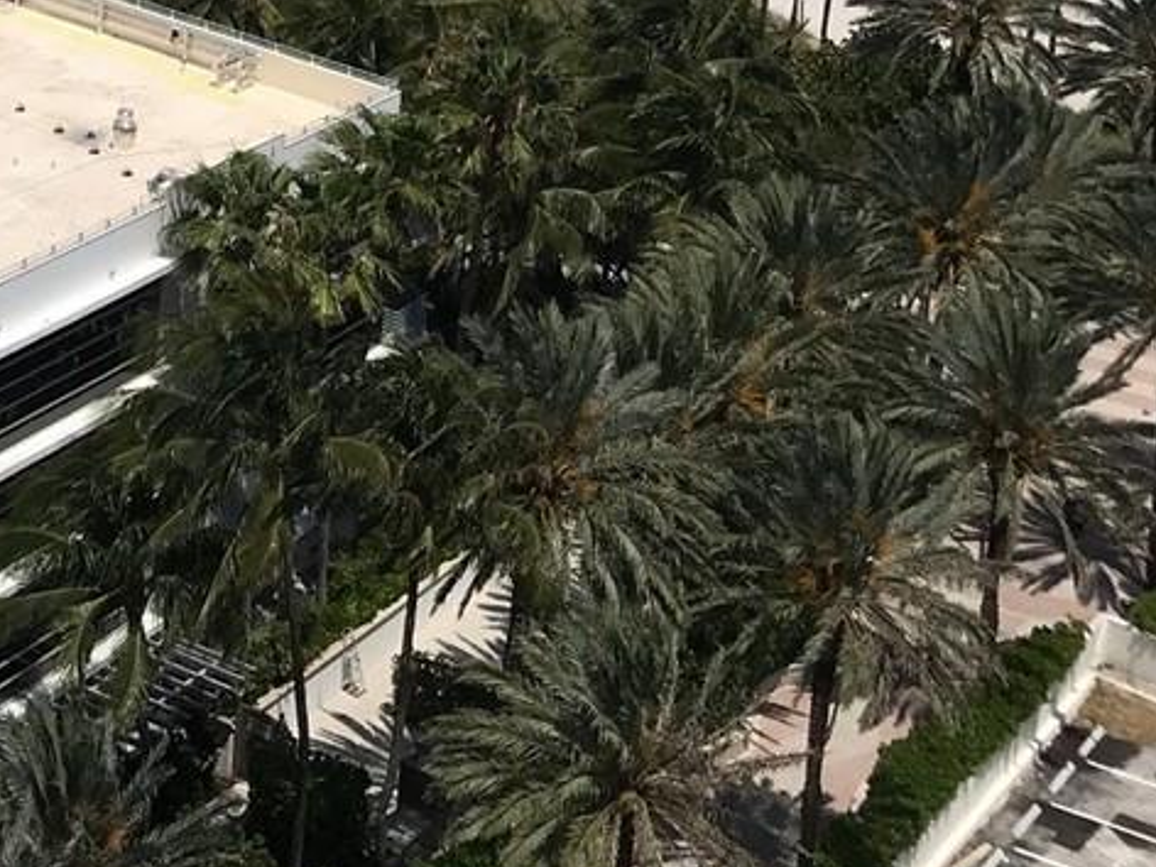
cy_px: -571
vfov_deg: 14.2
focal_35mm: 95
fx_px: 3173
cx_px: -441
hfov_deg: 18.8
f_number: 1.8
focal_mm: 3.99
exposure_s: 1/5988
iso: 25
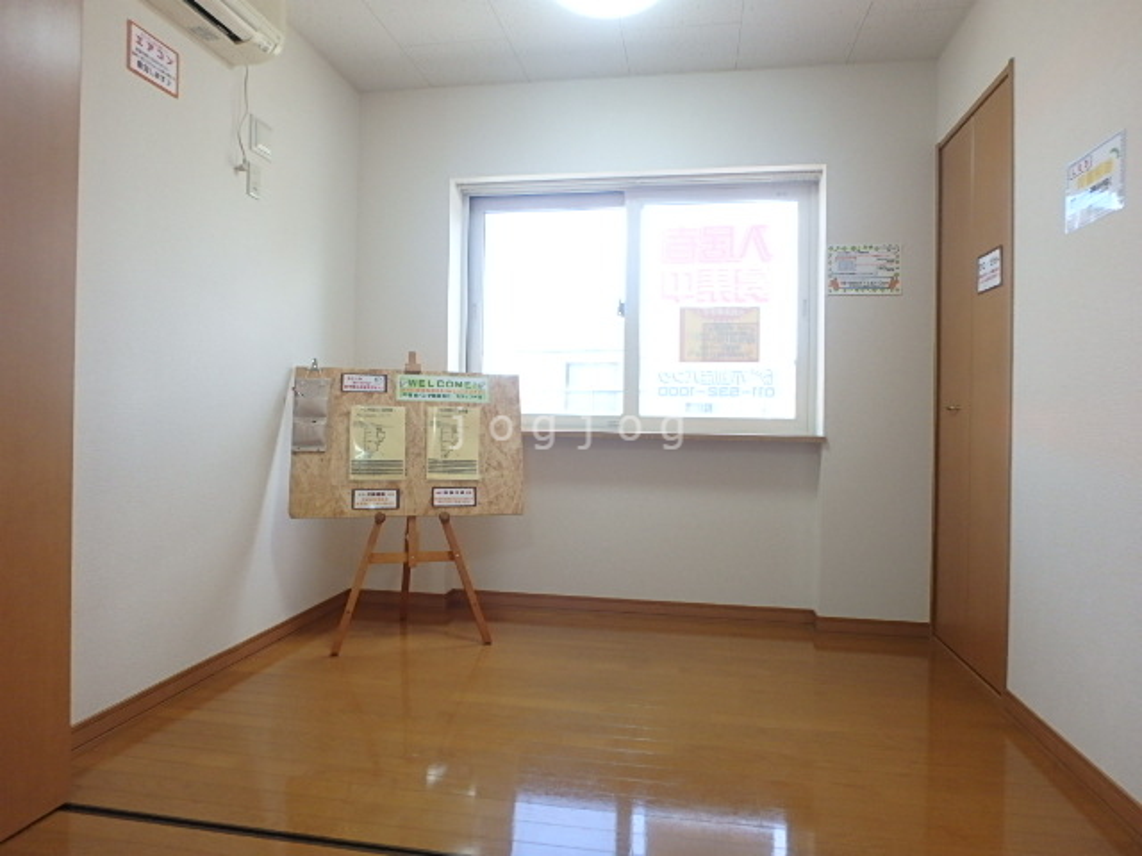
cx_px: 571
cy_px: 428
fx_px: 693
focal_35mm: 21
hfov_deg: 79.0
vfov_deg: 63.4
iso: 200
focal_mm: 3.7
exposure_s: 1/50
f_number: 3.5
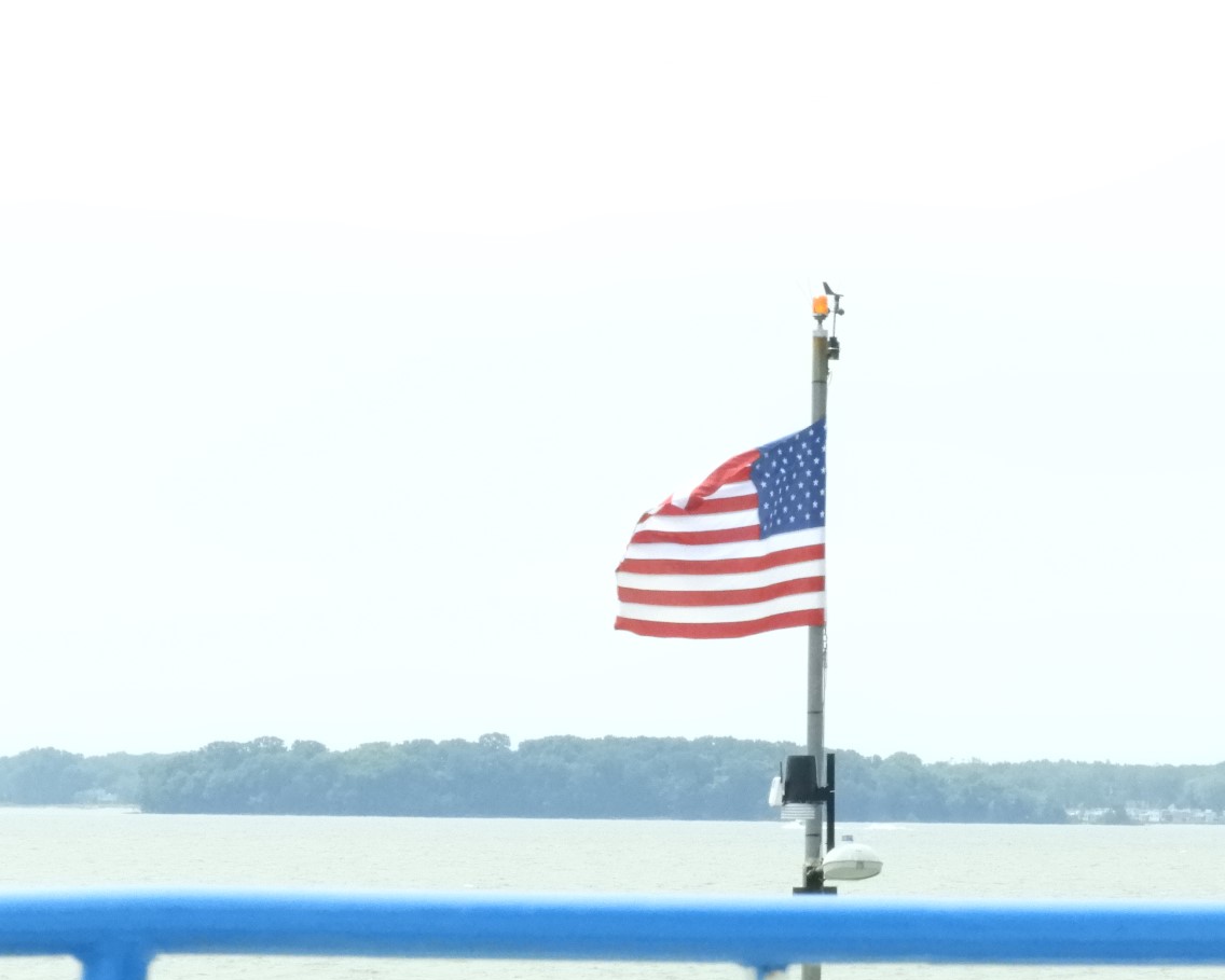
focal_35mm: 334
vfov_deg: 4.6
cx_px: 742
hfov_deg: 5.8
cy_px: 575
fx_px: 12110
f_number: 7.7
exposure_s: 1/2500
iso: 1600
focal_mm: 48.4
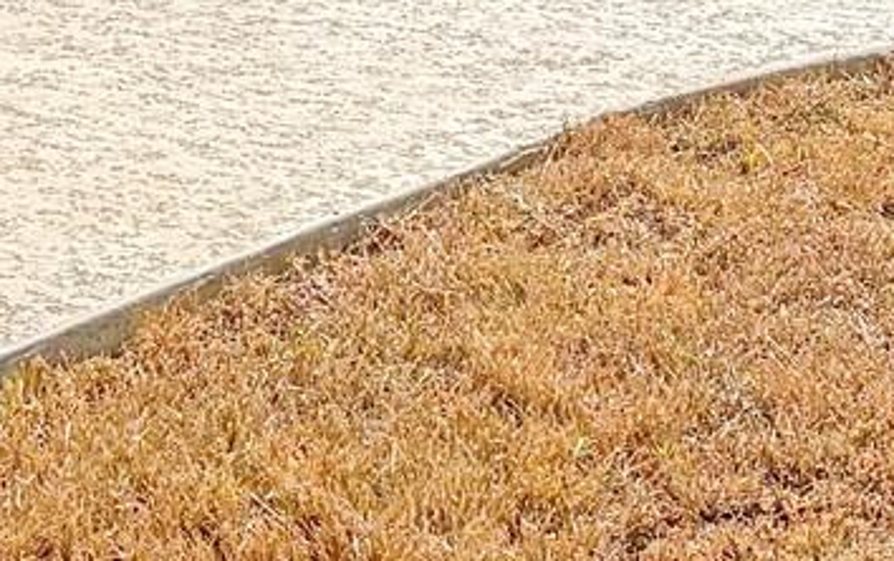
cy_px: -715
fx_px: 3585
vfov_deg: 8.3
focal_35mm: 147
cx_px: 604
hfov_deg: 14.2
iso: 80
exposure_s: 1/9091
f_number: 1.78
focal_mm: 6.76
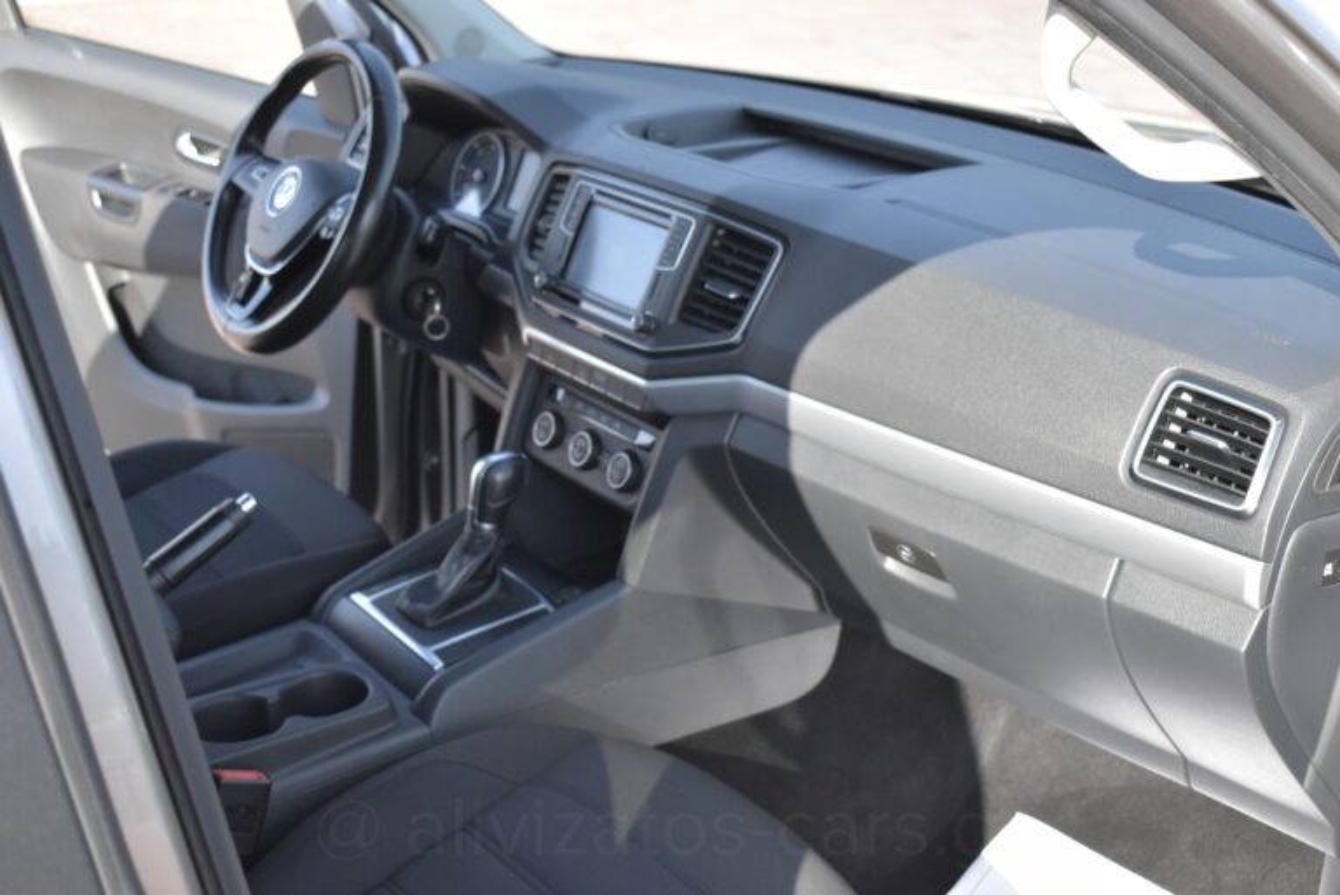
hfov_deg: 41.1
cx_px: 670
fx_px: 1788
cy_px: 448
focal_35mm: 48
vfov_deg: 28.1
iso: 1600
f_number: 4.5
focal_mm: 32
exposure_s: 1/1250
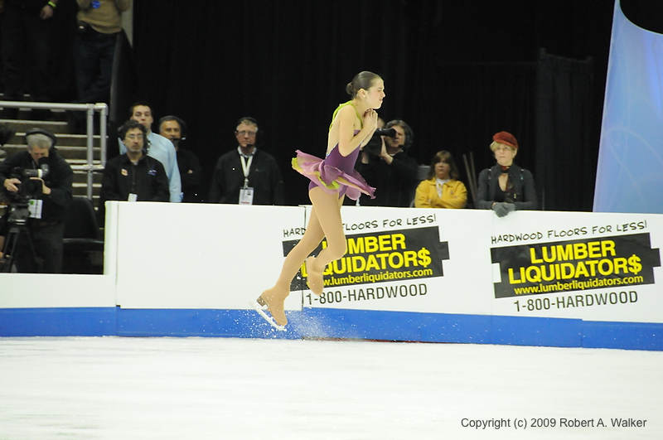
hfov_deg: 6.9
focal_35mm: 300
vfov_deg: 4.6
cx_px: 332
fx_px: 5517
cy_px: 220
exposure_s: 1/400
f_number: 5.6
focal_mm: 200
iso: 3200
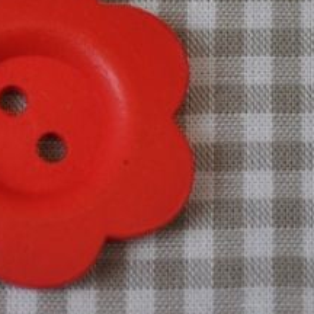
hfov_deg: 8.8
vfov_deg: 8.8
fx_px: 2032
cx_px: 49
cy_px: 116
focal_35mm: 198
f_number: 5
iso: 400
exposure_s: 1/100
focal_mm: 42
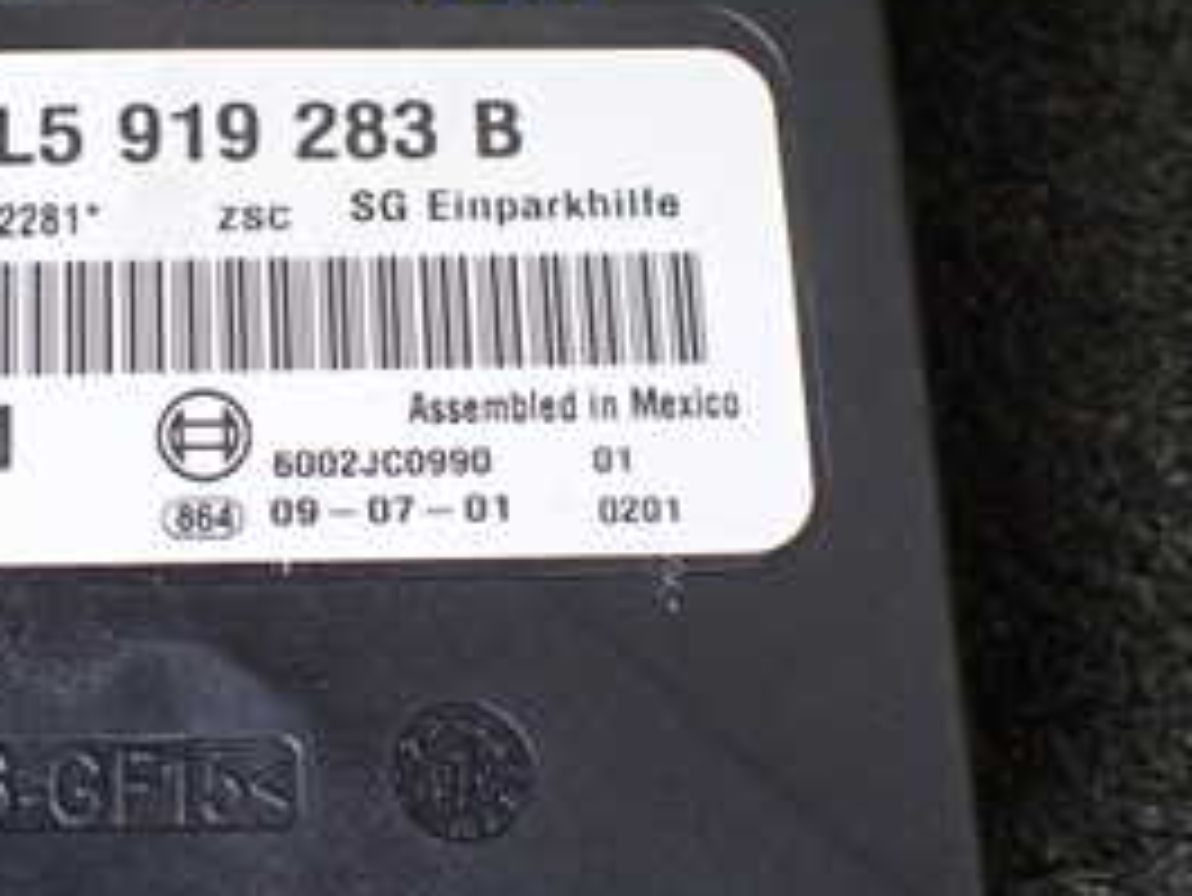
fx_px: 2343
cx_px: 166
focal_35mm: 68
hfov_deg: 27.7
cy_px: 410
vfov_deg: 21.6
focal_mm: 5.4
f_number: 2.3
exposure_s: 1/125
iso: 400
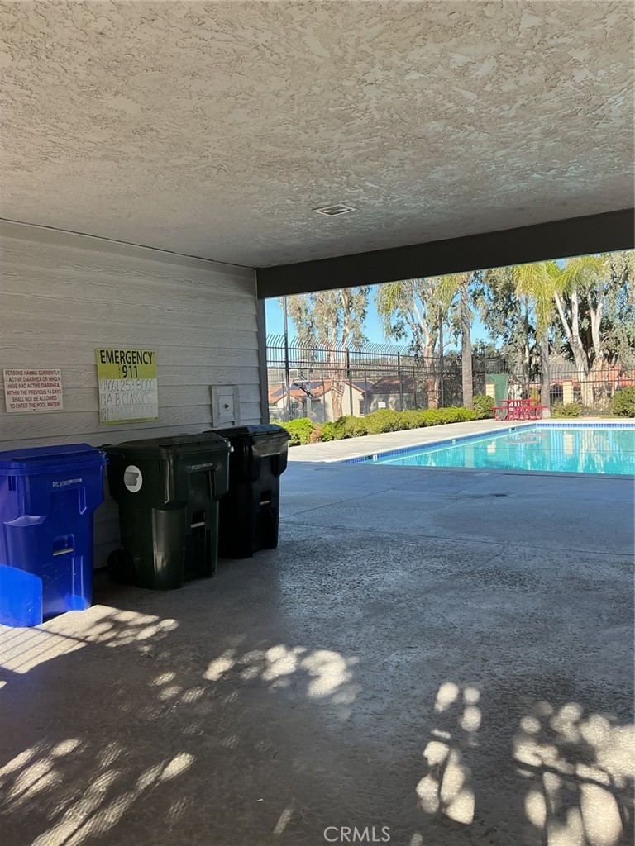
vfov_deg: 61.7
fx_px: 709
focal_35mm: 29
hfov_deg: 48.2
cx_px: 318
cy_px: 423
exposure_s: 1/419
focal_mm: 3
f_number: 1.8
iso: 25
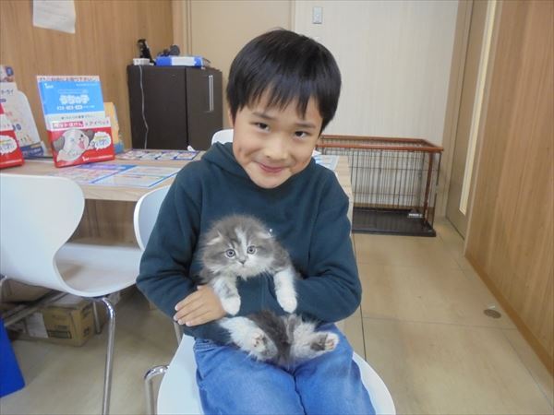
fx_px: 416
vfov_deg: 53.1
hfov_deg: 67.3
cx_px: 277
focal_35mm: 26
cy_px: 208
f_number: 3.5
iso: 400
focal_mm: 4.6
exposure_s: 1/20
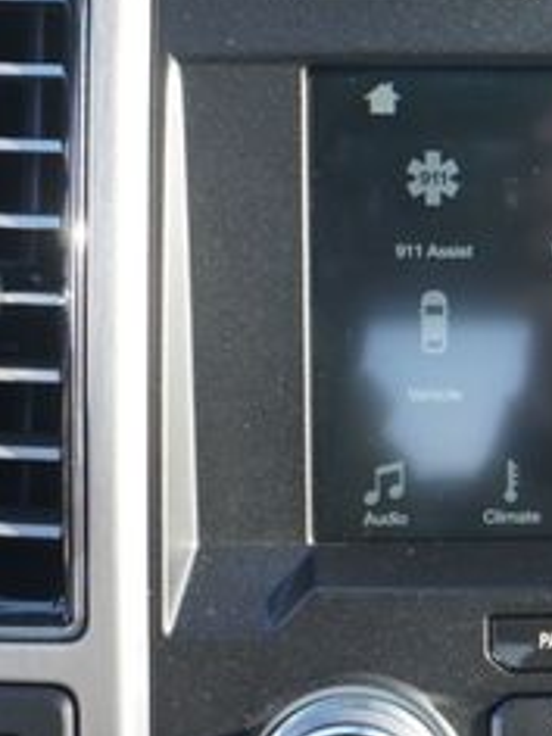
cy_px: 346
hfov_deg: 15.2
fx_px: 1999
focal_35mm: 94
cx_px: 642
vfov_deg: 20.9
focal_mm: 24
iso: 250
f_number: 4.5
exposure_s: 1/60
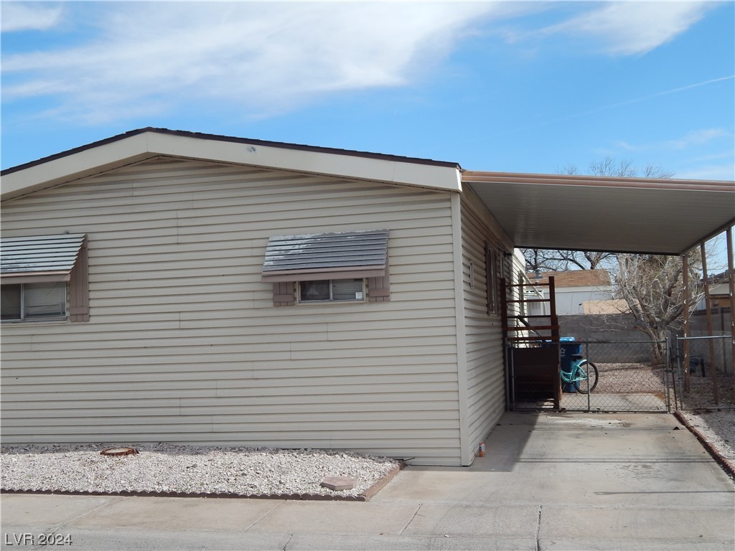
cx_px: 368
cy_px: 276
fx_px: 913
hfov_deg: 43.9
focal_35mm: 43
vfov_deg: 33.6
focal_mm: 7.7
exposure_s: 1/400
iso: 125
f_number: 7.1
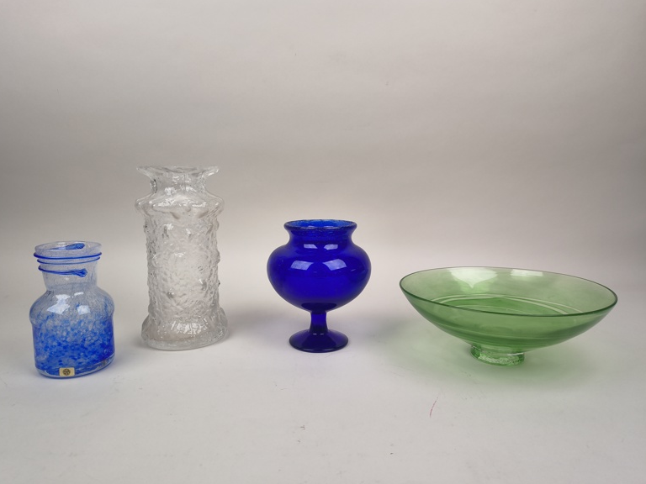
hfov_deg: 69.4
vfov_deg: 54.9
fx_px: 467
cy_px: 234
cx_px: 311
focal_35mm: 25
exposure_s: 1/155
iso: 100
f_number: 1.8
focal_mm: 5.56
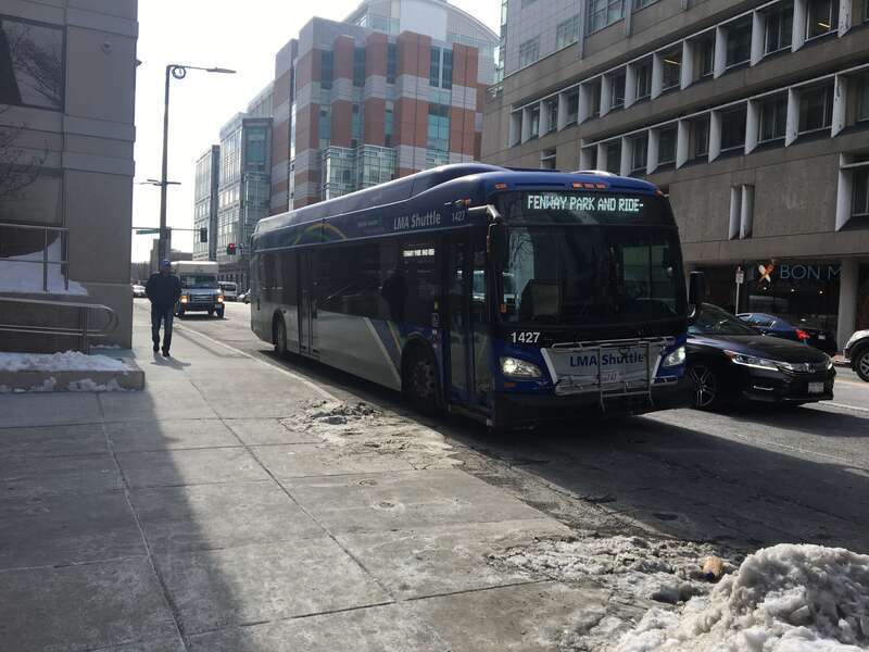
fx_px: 728
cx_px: 434
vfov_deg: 48.2
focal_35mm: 29
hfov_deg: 61.7
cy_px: 326
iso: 25
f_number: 2.2
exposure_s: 1/836
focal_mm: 4.15
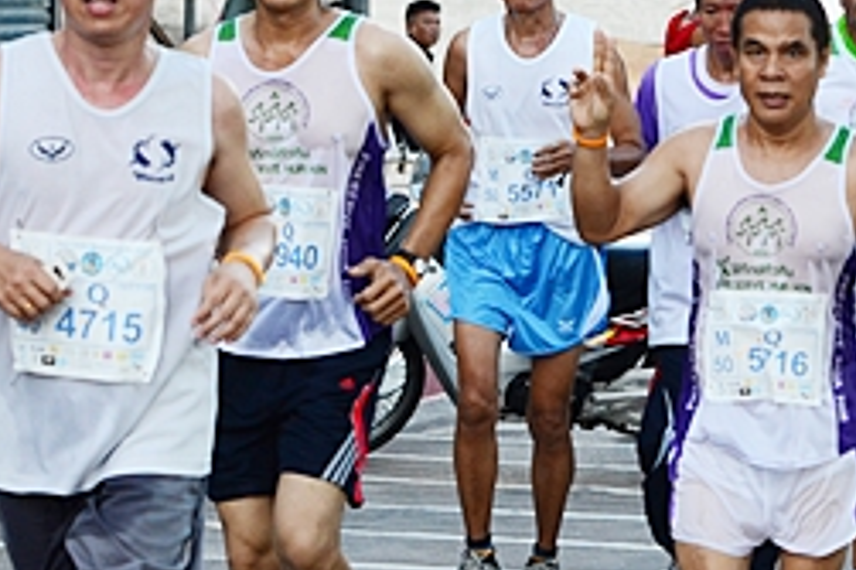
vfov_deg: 6.0
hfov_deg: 8.9
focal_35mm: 229
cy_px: 268
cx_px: 839
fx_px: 5441
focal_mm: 70
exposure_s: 1/500
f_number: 5.6
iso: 800
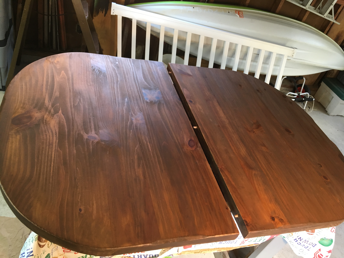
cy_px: 129
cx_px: 172
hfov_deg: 61.7
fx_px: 288
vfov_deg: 48.2
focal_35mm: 29
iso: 100
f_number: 2.2
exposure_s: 1/30
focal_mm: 4.15
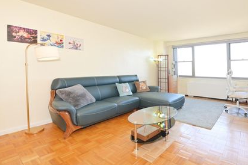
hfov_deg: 93.2
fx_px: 117
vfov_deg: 70.0
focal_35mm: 17
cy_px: 71
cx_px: 130
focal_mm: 14
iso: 1250
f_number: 7.1
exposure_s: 1/100
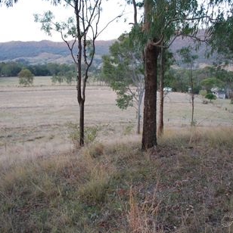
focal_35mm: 35
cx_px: 104
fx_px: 267
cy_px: 116
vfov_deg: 47.2
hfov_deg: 47.1
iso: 200
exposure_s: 1/60
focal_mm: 18
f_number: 4
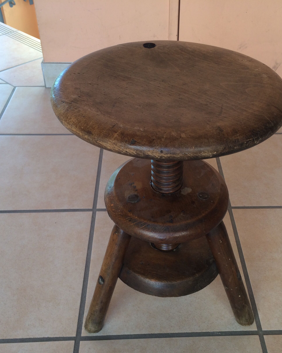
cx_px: 168
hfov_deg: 39.0
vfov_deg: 47.9
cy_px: 178
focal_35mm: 38
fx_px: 396
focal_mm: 4.15
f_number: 2.2
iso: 32
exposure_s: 1/33
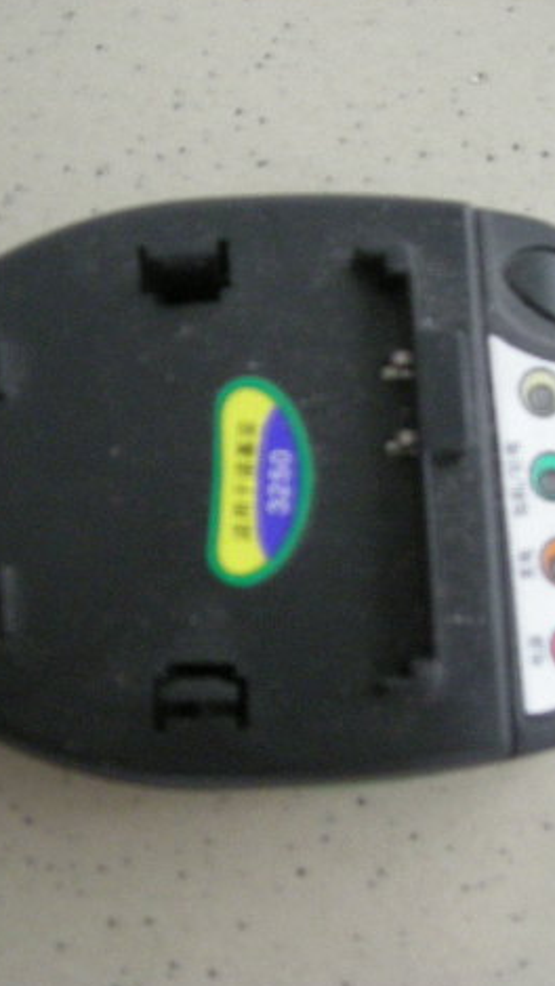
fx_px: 1360
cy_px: 494
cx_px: 309
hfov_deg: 23.1
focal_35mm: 52
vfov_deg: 39.9
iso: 400
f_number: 2.8
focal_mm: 5.7
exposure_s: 1/24.8
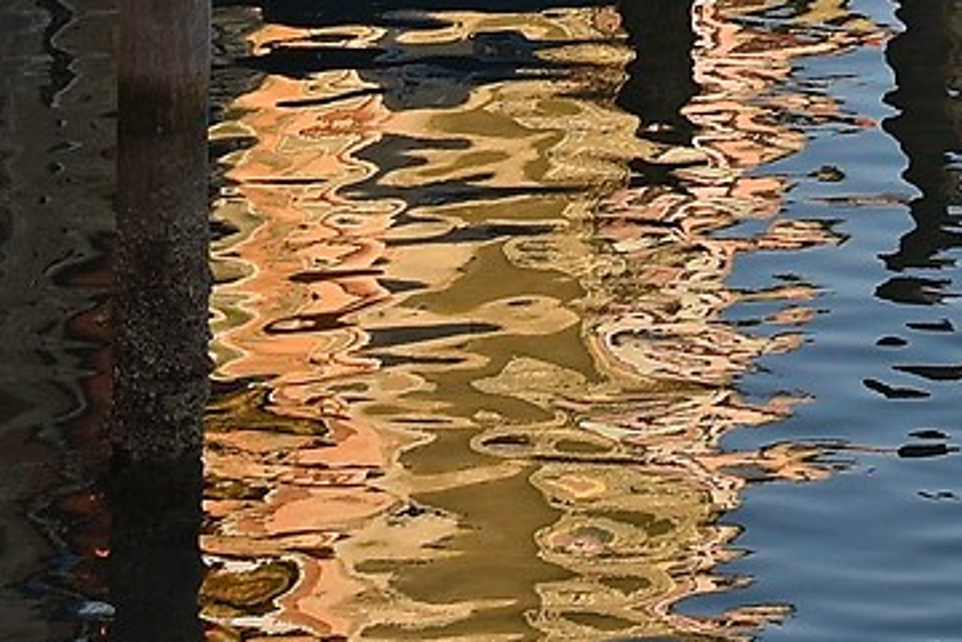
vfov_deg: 4.0
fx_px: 8898
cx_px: 1349
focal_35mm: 333
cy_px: -1098
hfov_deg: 6.1
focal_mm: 50
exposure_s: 1/250
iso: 100
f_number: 6.3
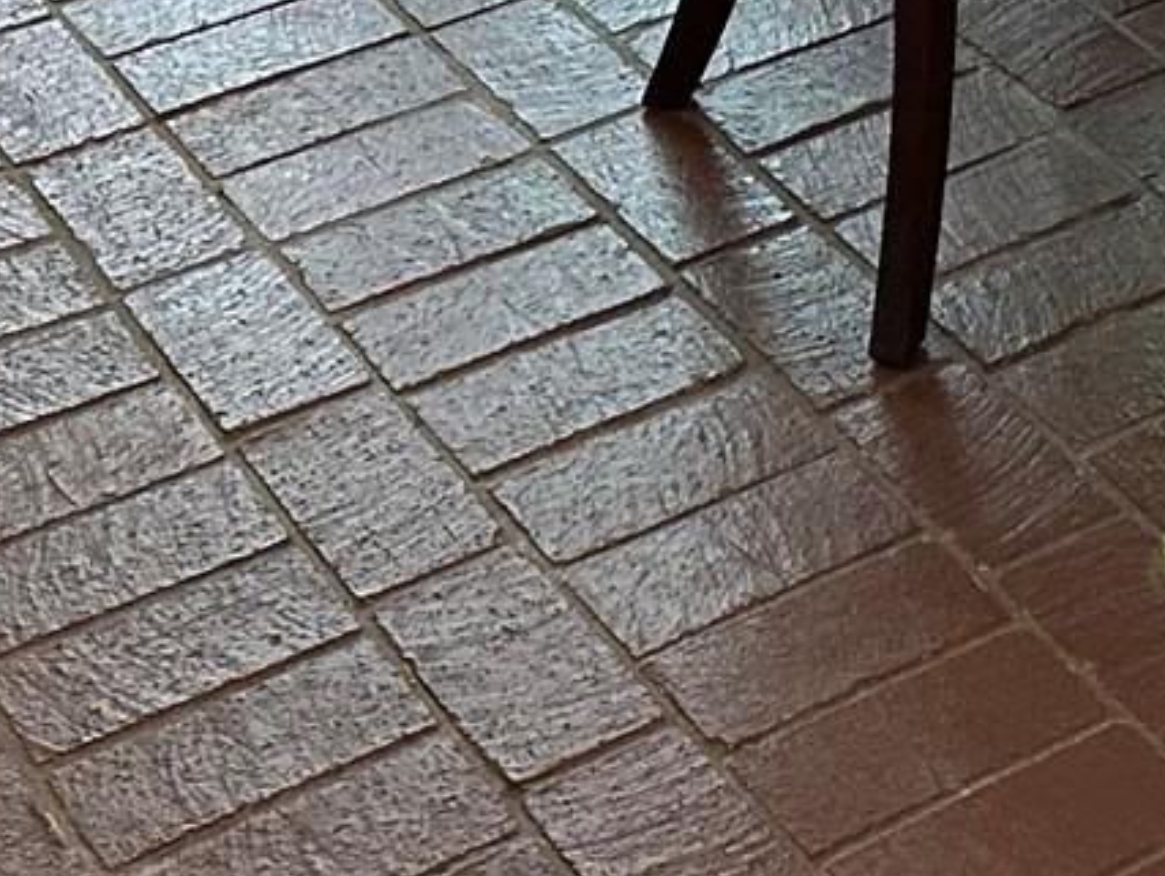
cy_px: -1089
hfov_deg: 16.2
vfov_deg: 11.2
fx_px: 3874
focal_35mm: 115
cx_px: 1490
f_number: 1.78
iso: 160
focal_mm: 6.86
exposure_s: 1/60
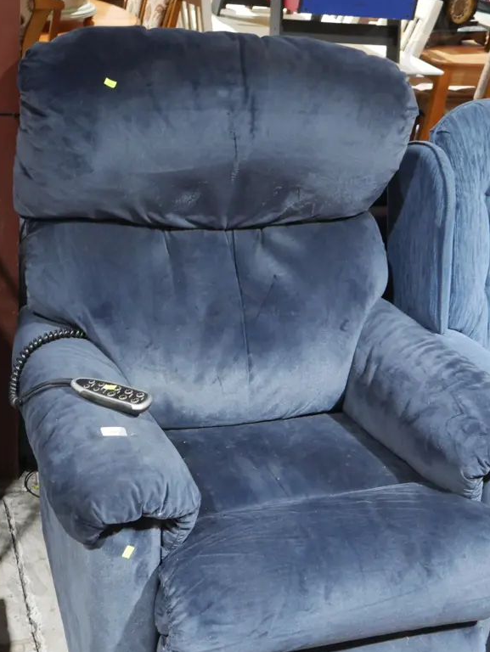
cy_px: 364
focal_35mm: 48
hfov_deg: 30.2
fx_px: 905
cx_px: 192
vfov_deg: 39.6
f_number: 4.5
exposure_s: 1/60
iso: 2000
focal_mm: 18
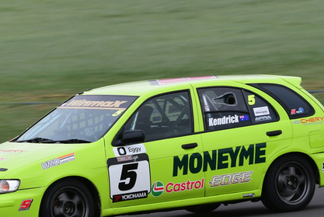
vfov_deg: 2.4
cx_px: 82
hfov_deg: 3.6
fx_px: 5180
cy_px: 91
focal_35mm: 575
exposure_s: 1/250
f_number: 10
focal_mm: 200
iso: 320
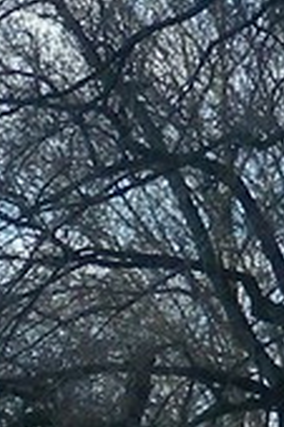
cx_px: -922
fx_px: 9521
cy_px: 839
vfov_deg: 2.6
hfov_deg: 1.7
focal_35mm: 803
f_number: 4
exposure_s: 1/343
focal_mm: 21.3
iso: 50
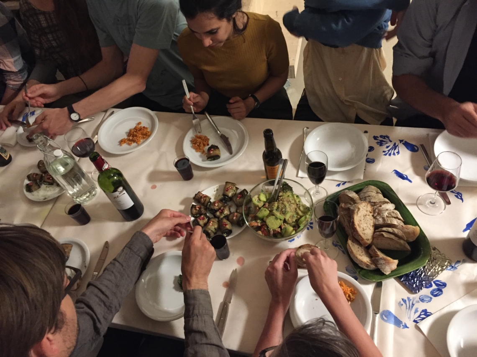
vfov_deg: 48.2
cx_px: 238
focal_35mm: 29
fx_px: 400
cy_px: 178
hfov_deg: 61.7
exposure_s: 1/17
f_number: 2.2
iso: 320
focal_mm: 4.15
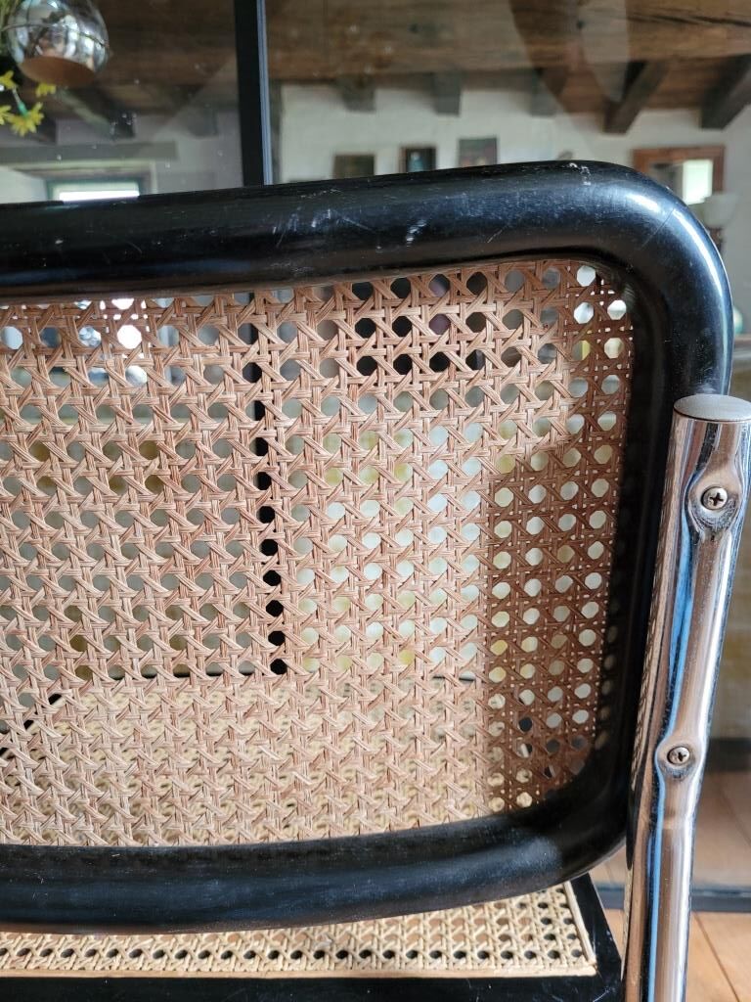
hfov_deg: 53.1
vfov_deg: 67.3
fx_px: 752
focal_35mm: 26
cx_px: 376
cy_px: 501
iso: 250
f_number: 1.8
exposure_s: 1/50
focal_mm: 5.4
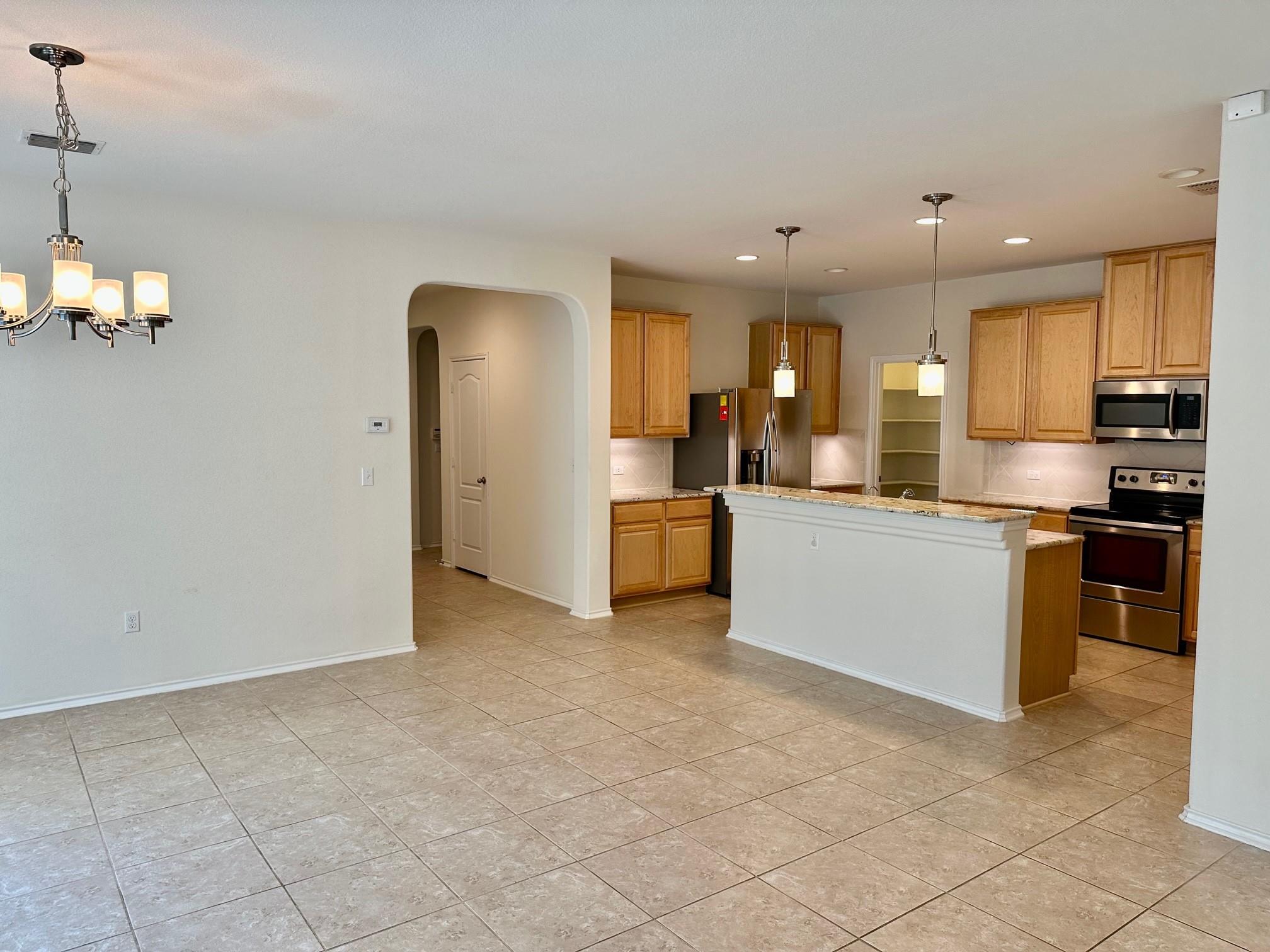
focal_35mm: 24
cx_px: 635
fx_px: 881
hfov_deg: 71.6
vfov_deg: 56.8
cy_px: 476
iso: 125
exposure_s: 1/120
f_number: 1.78
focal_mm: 6.86
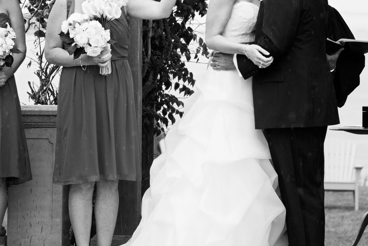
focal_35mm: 165
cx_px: 239
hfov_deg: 12.4
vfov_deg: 8.3
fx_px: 1687
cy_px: 48
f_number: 2.8
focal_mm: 70
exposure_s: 1/500
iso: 1000
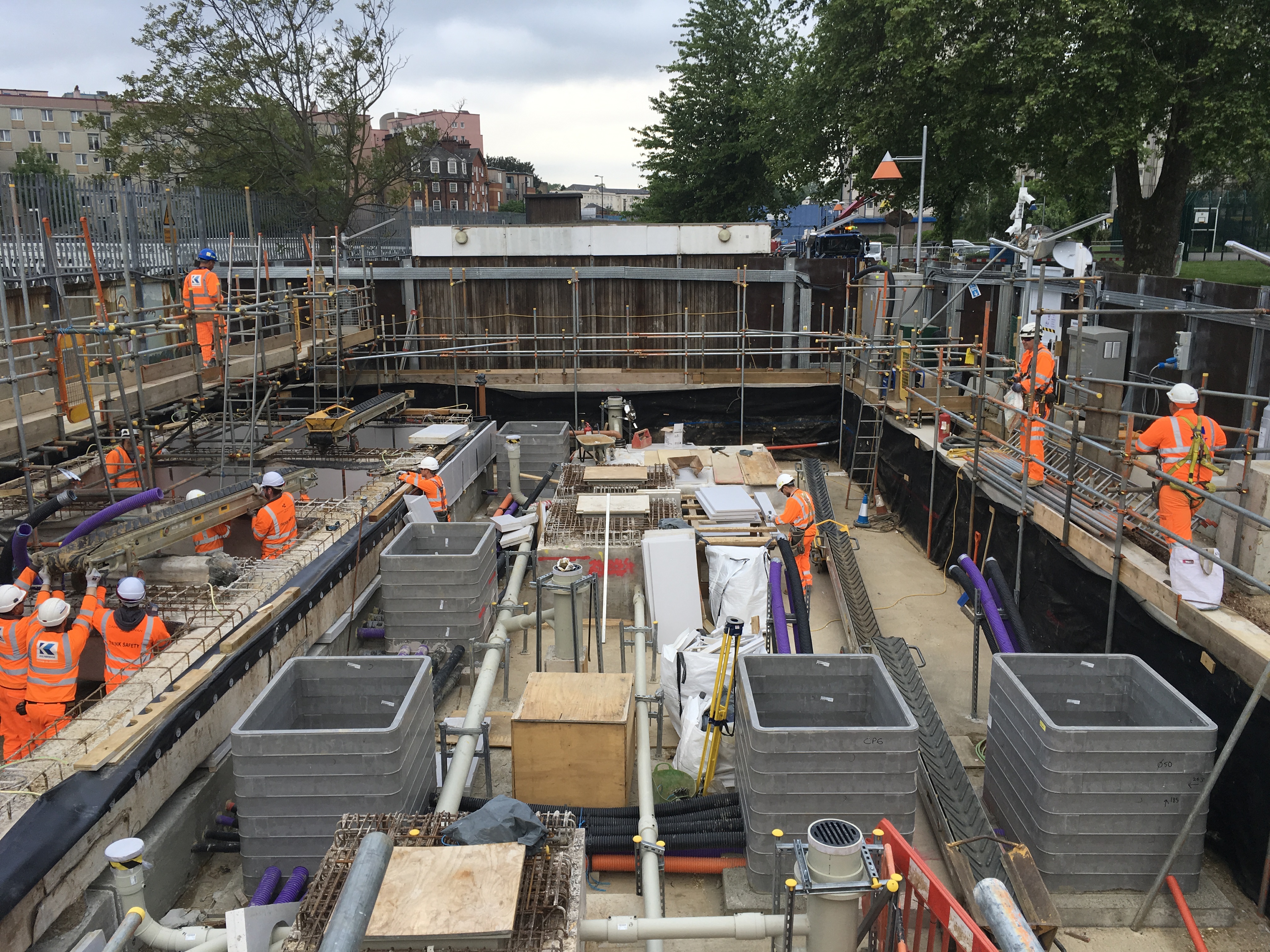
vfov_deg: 48.2
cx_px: 635
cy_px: 476
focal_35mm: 29
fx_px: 1064
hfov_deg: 61.7
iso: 25
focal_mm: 4.15
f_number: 2.2
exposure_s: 1/348
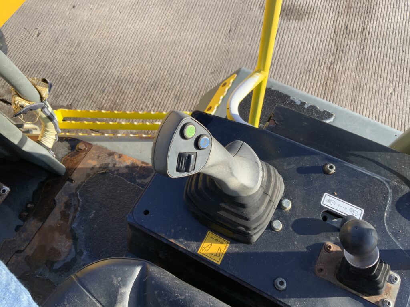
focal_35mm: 29
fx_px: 343
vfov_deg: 48.2
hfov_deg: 61.7
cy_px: 154
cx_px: 205
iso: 16
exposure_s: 1/425
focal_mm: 3
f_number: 1.8
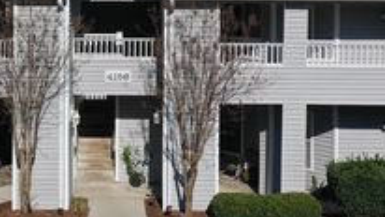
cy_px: -8
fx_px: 725
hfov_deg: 29.6
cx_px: 150
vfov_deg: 16.6
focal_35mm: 71
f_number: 2.8
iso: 100
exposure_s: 1/4000
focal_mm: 10.26
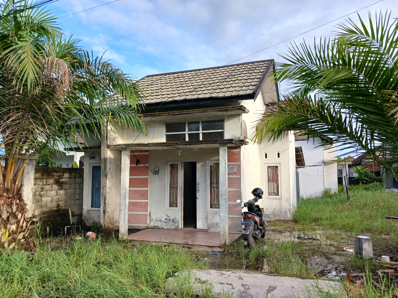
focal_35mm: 27
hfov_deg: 65.3
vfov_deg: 51.4
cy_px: 149
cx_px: 199
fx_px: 310
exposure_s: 1/172
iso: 20
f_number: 1.8
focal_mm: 4
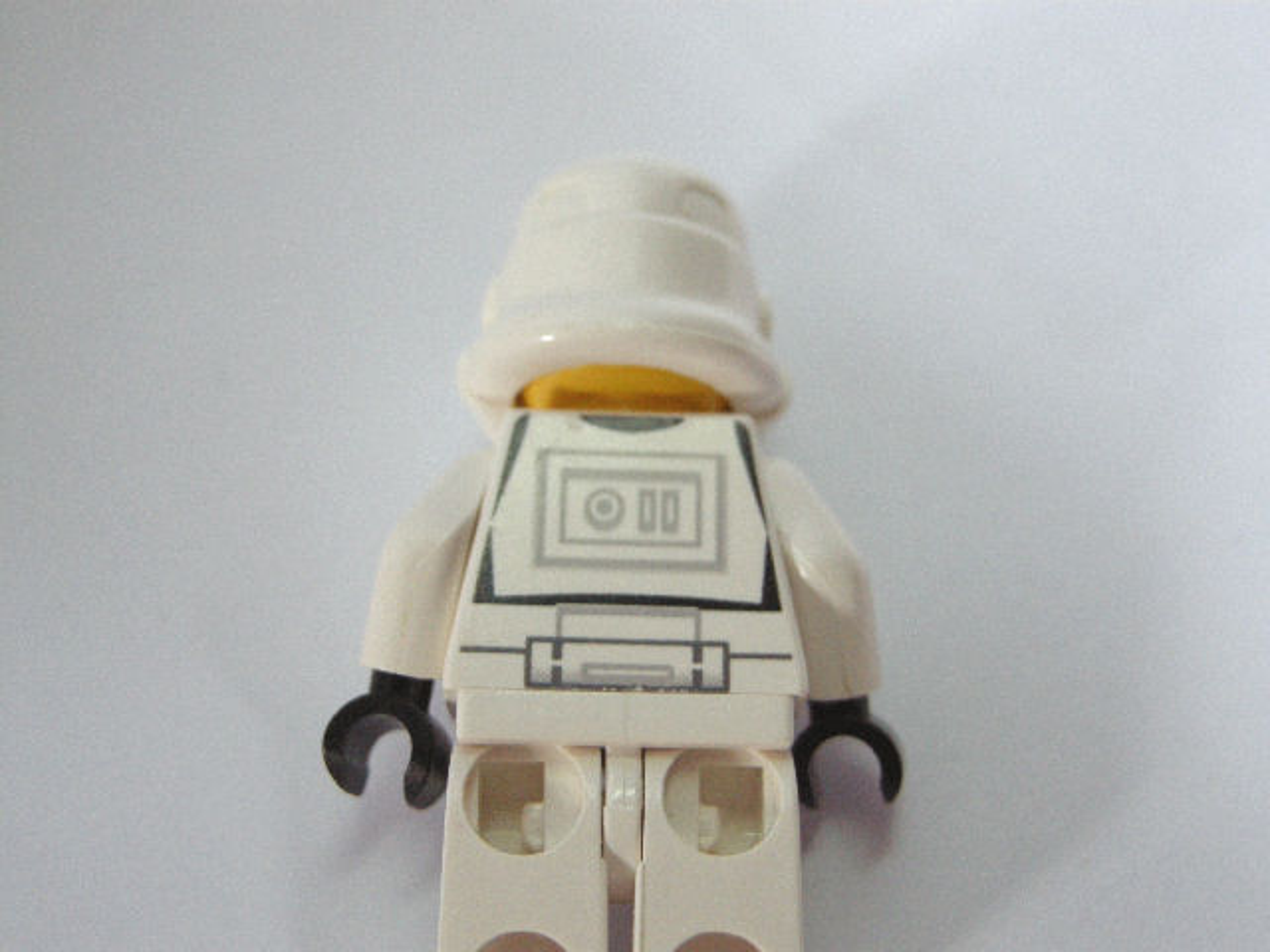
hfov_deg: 40.4
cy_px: 476
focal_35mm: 47
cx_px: 635
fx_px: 1724
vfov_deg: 30.9
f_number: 3.1
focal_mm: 10.1
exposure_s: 1/53.6
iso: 400
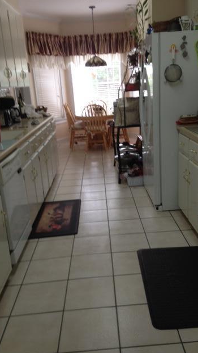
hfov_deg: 32.0
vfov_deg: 54.0
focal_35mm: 37
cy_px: 179
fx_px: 345
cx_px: 111
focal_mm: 4.12
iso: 50
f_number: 2.4
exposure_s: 1/30
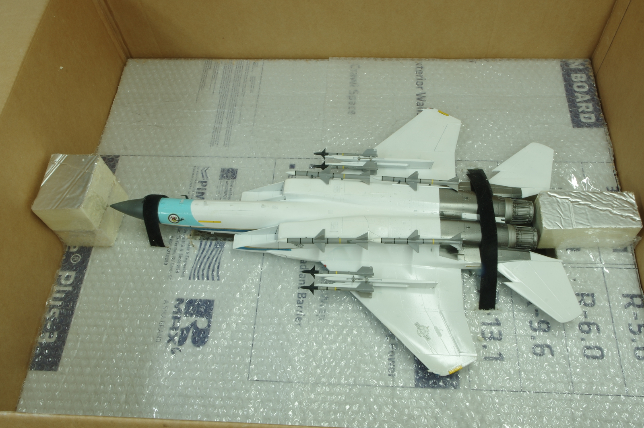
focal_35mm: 34
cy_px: 214
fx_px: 608
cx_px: 322
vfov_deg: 38.8
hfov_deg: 55.8
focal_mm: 23
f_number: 29
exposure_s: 2.5
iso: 100
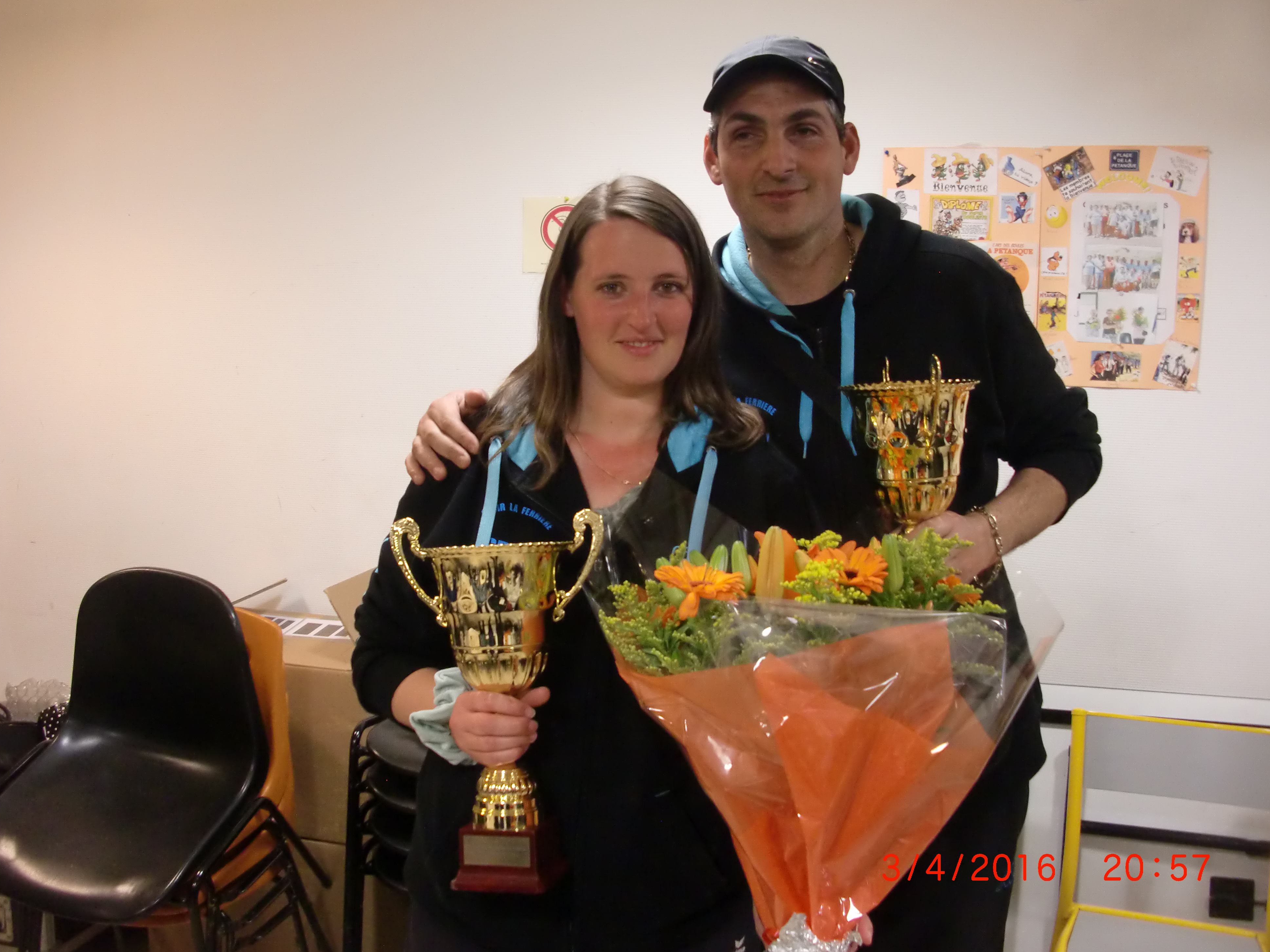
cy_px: 477
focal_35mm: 37
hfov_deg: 50.1
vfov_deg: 38.7
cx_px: 643
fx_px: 1357
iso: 400
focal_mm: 6.3
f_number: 2.8
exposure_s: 1/25
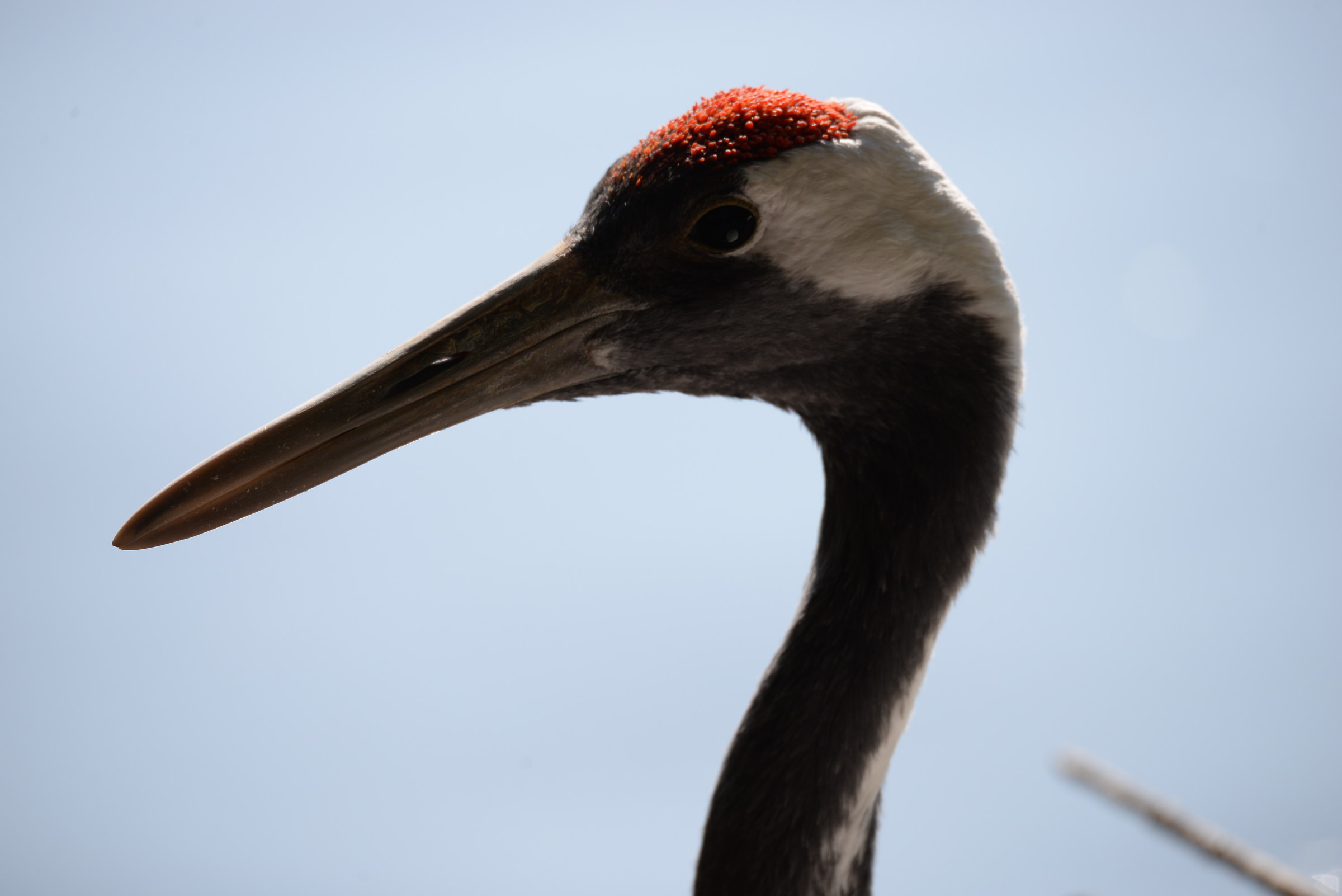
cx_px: 671
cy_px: 448
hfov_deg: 3.4
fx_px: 22374
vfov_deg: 2.3
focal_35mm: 600
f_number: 8
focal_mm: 600
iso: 320
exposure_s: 1/800
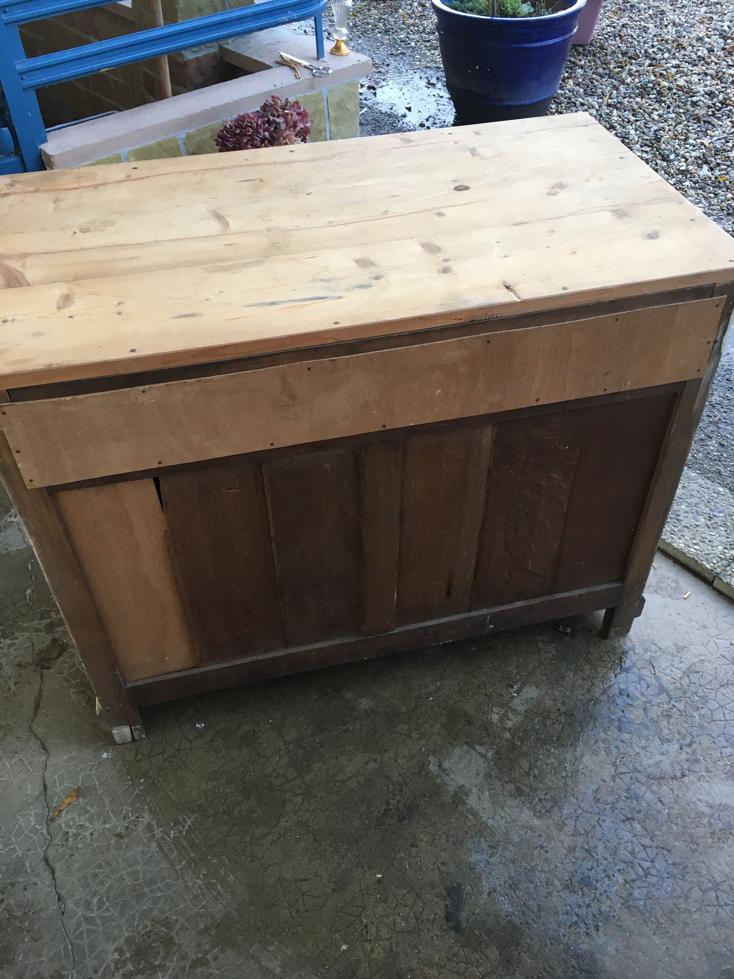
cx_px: 367
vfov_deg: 61.7
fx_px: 820
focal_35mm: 29
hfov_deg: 48.2
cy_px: 490
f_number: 2.2
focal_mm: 4.15
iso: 40
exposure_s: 1/33
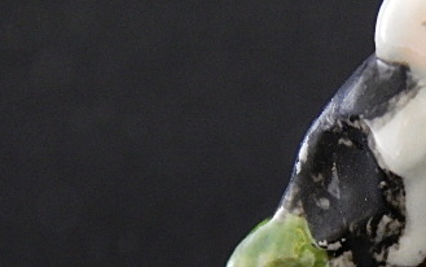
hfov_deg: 7.7
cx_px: 413
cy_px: 227
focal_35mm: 272
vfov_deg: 4.8
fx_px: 3160
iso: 800
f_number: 4.8
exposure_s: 1/6
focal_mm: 23.4
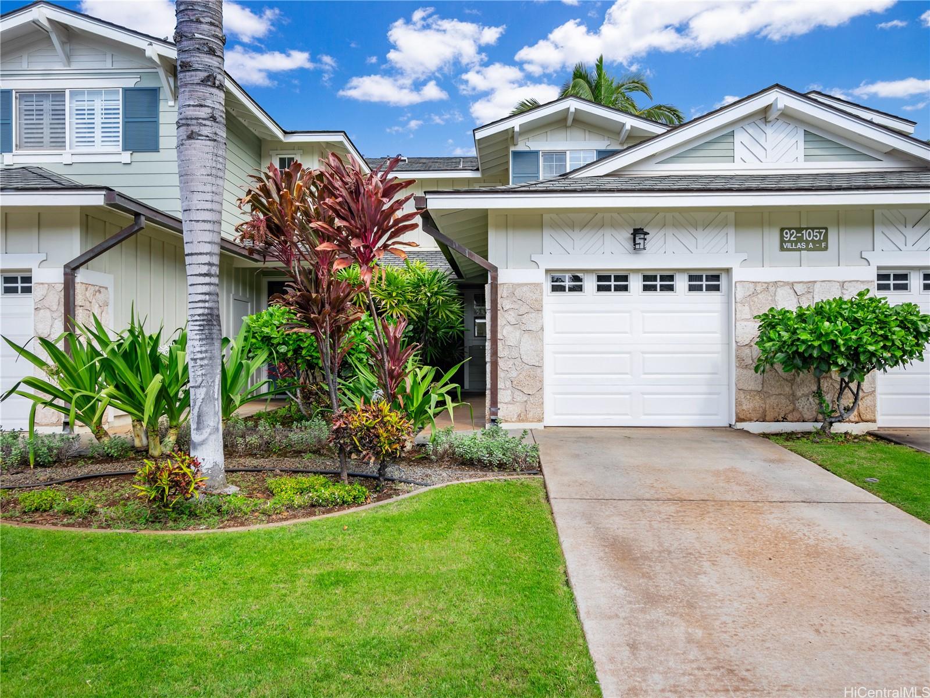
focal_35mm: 26
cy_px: 349
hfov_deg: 67.3
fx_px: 699
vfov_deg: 53.1
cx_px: 465
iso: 200
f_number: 4
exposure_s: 1/6400
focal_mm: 13
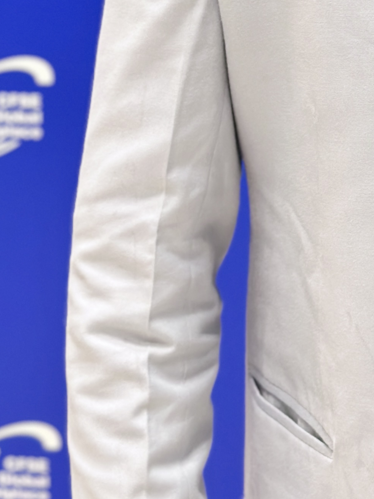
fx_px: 2132
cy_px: -202
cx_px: 478
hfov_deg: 9.8
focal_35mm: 148
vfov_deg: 12.8
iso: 160
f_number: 1.78
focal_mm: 6.86
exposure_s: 1/60
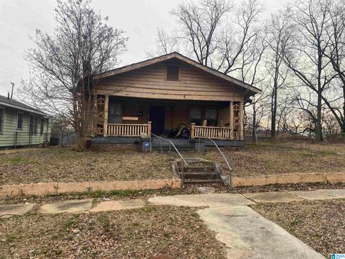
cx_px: 172
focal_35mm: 26
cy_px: 130
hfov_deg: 67.3
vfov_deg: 53.1
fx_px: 259
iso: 32
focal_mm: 4.25
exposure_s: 1/167
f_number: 1.8
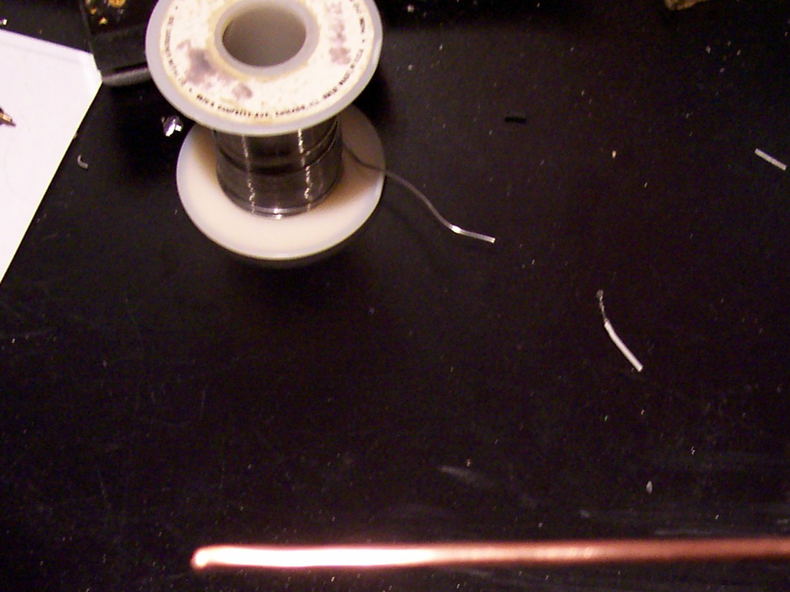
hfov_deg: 27.0
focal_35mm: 71
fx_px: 1620
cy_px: 558
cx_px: 602
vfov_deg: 20.2
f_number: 2.7
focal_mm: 5.6
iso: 160
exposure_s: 1/8
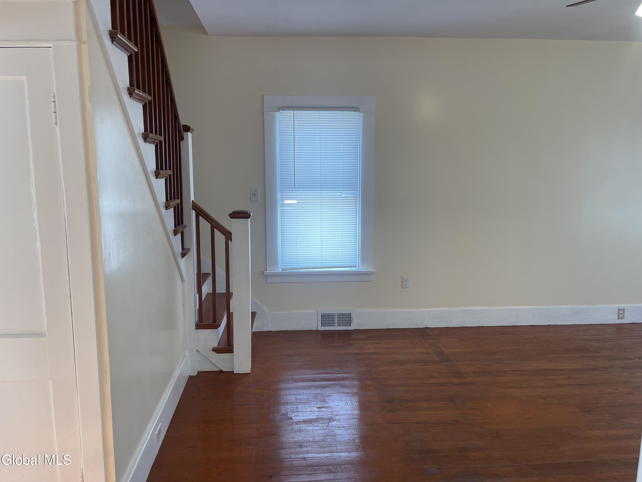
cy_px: 241
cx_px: 321
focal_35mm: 25
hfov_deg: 69.4
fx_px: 464
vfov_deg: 54.9
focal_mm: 5.1
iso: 64
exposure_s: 1/120
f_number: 1.6
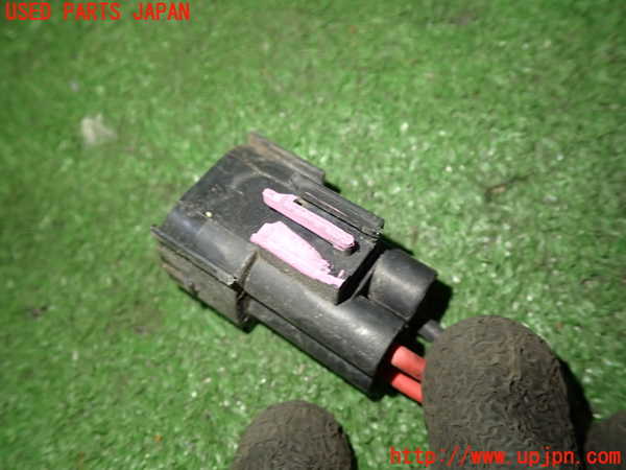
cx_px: 313
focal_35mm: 30
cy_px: 235
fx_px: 543
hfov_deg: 60.0
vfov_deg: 46.8
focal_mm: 5.4
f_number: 2.3
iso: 250
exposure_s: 1/30
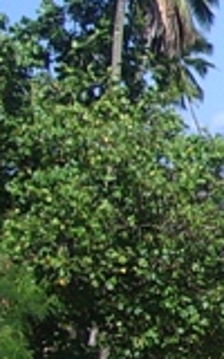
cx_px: 690
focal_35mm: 161
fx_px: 1573
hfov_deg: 7.2
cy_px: 197
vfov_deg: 13.0
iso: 50
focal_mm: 5.8
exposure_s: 1/320
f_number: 4.3
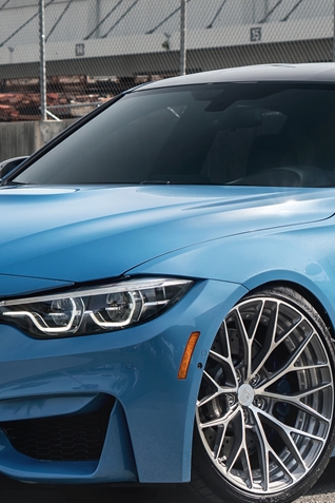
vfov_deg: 11.8
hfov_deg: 7.9
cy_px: 104
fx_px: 2415
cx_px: 71
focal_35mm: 173
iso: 100
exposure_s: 1/250
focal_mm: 43
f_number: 5
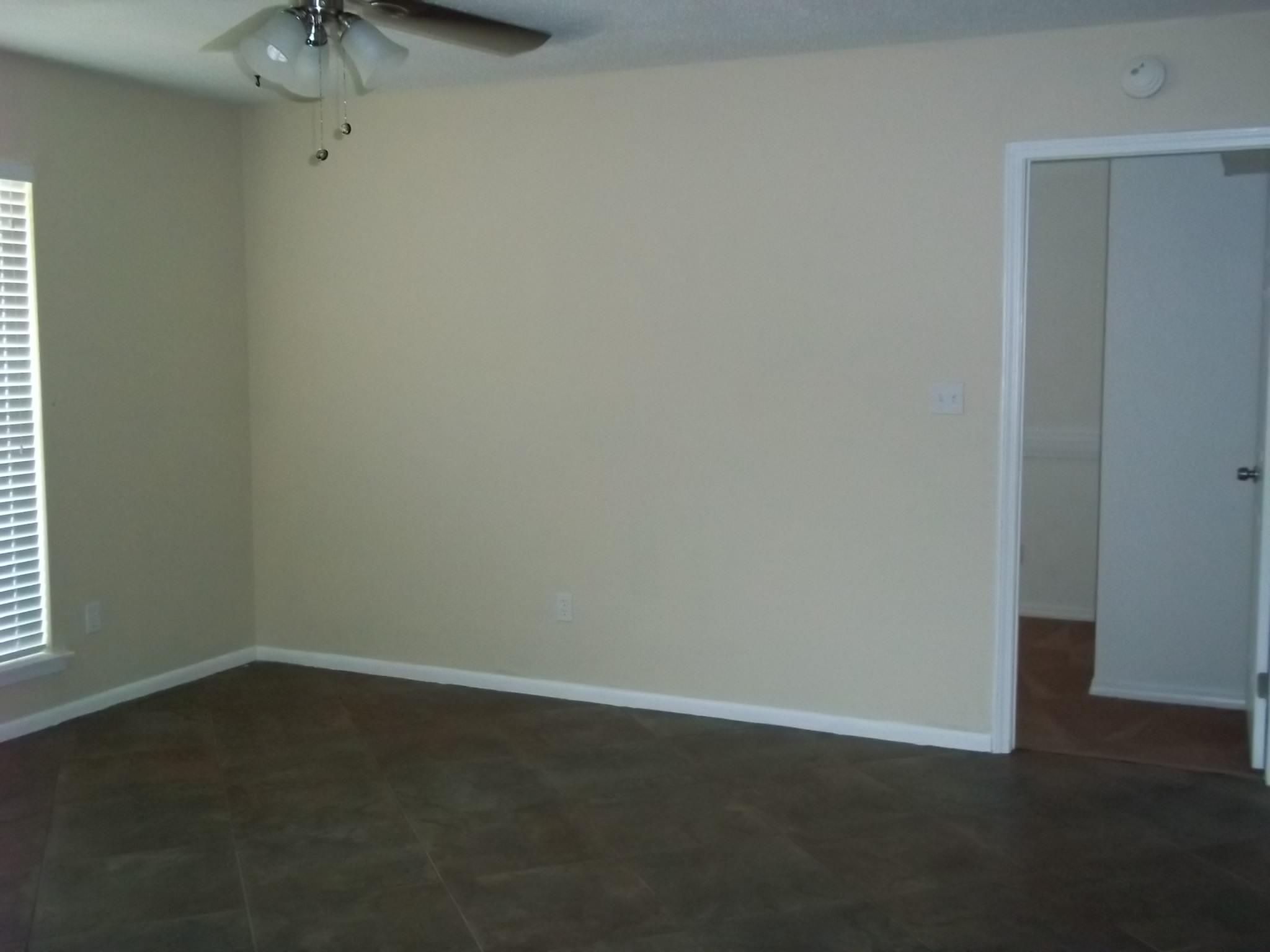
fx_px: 1321
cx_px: 635
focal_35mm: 36
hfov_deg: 51.4
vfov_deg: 39.7
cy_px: 476
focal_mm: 6.5
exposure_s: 1/30
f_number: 3.1
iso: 320
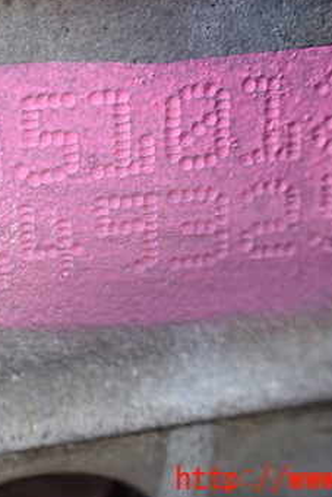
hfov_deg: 24.3
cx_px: 67
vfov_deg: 35.9
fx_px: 760
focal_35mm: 55
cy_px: 170
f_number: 2.3
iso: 800
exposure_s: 1/100
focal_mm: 5.4
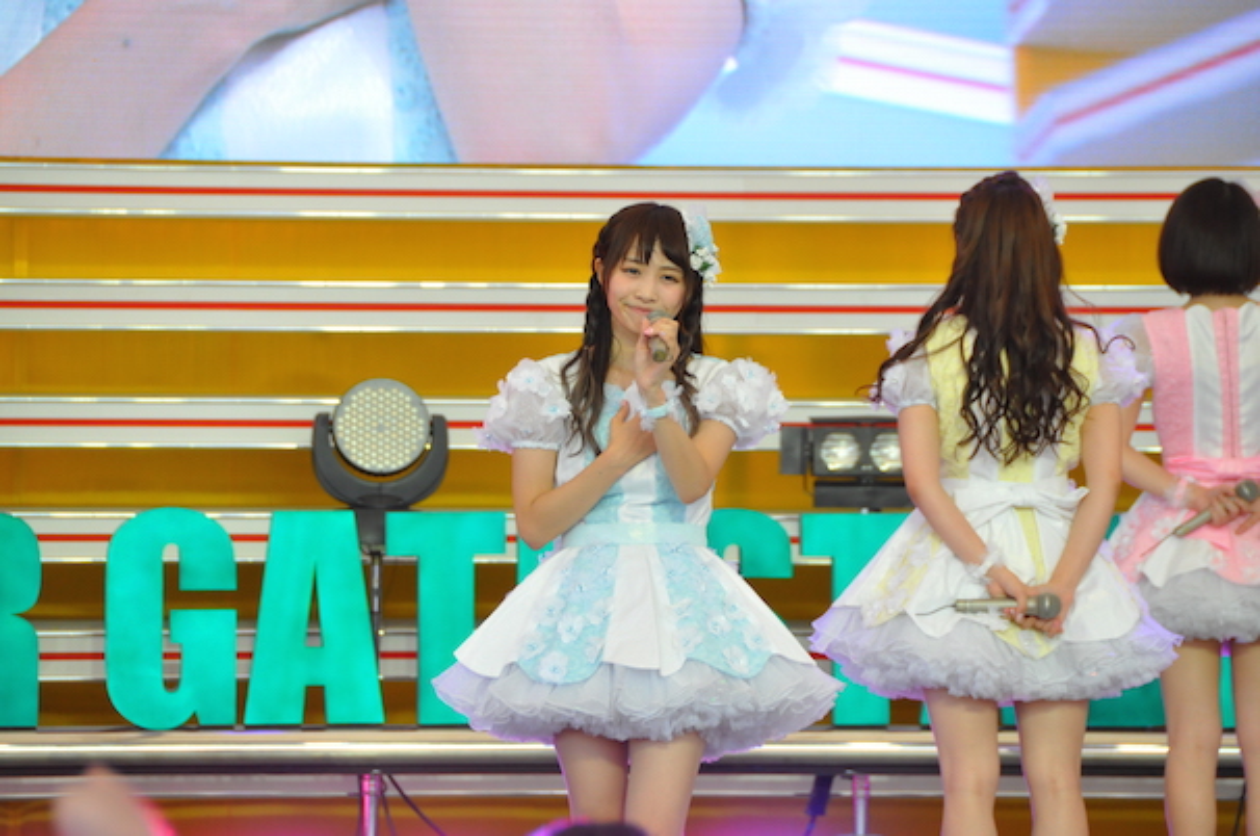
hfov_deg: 6.9
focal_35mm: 300
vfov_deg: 4.6
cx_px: 630
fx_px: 10483
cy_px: 418
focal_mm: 200
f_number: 5.6
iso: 1000
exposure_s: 1/640
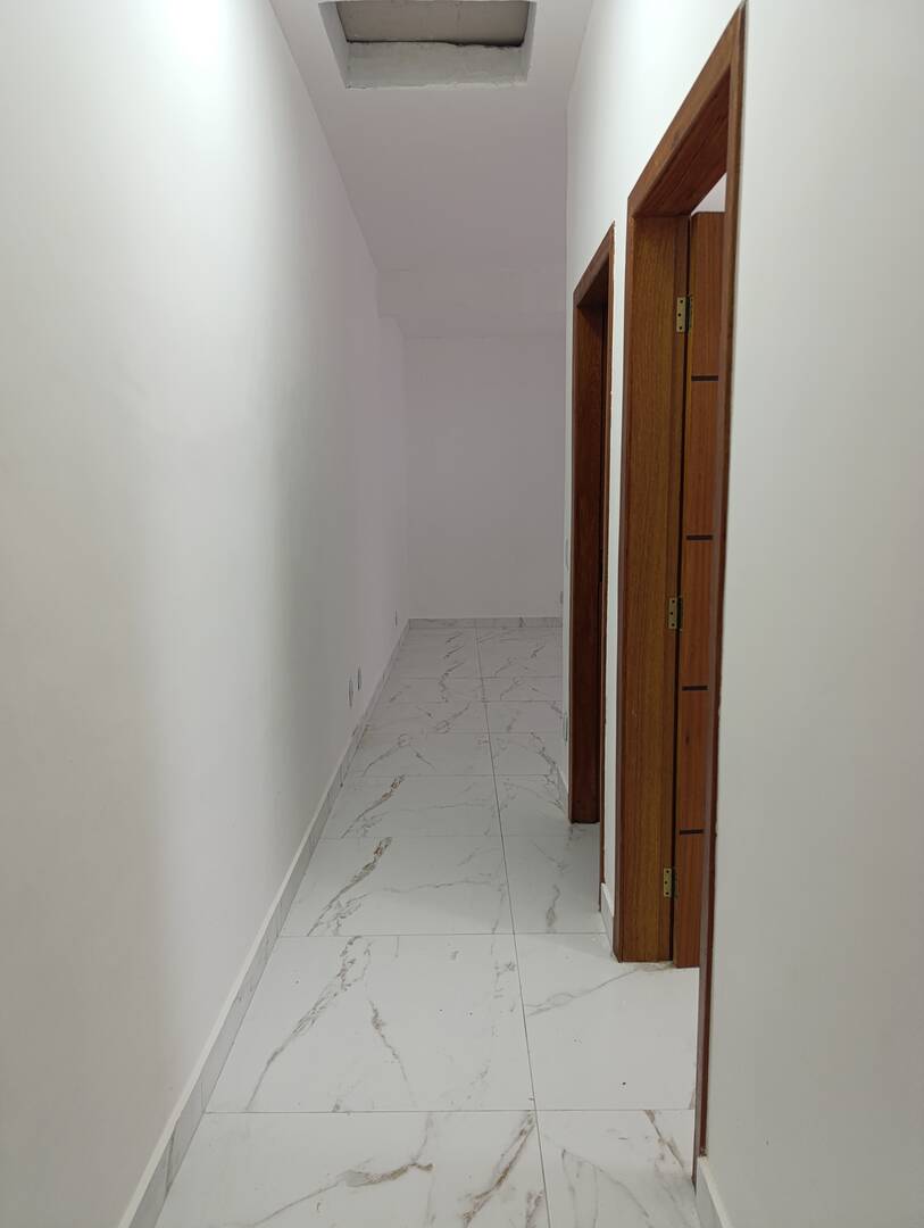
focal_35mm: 23
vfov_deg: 73.9
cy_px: 614
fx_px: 817
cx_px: 462
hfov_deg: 59.0
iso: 320
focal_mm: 6.14
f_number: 1.6
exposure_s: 1/120
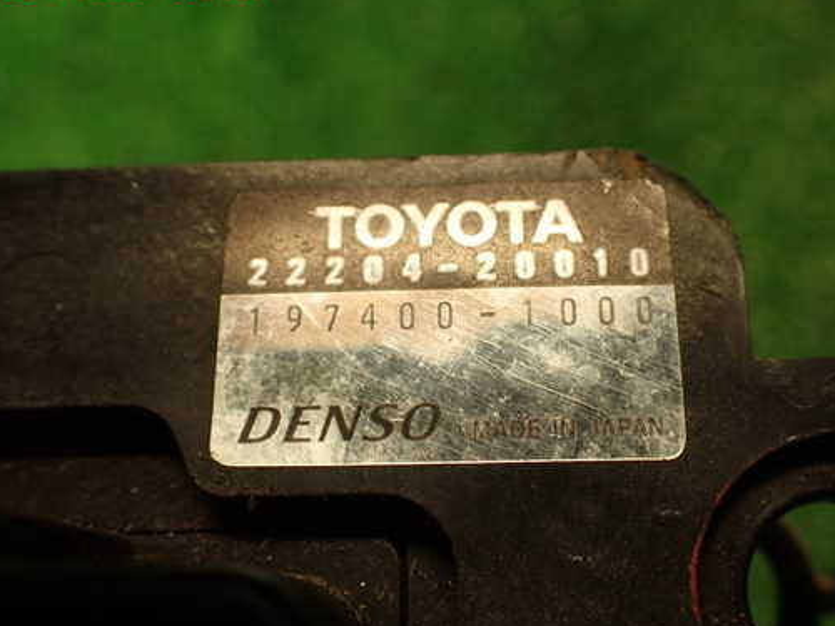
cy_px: 342
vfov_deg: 39.6
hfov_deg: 51.3
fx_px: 868
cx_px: 458
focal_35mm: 36
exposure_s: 1/40
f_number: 2.3
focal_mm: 5.4
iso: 200
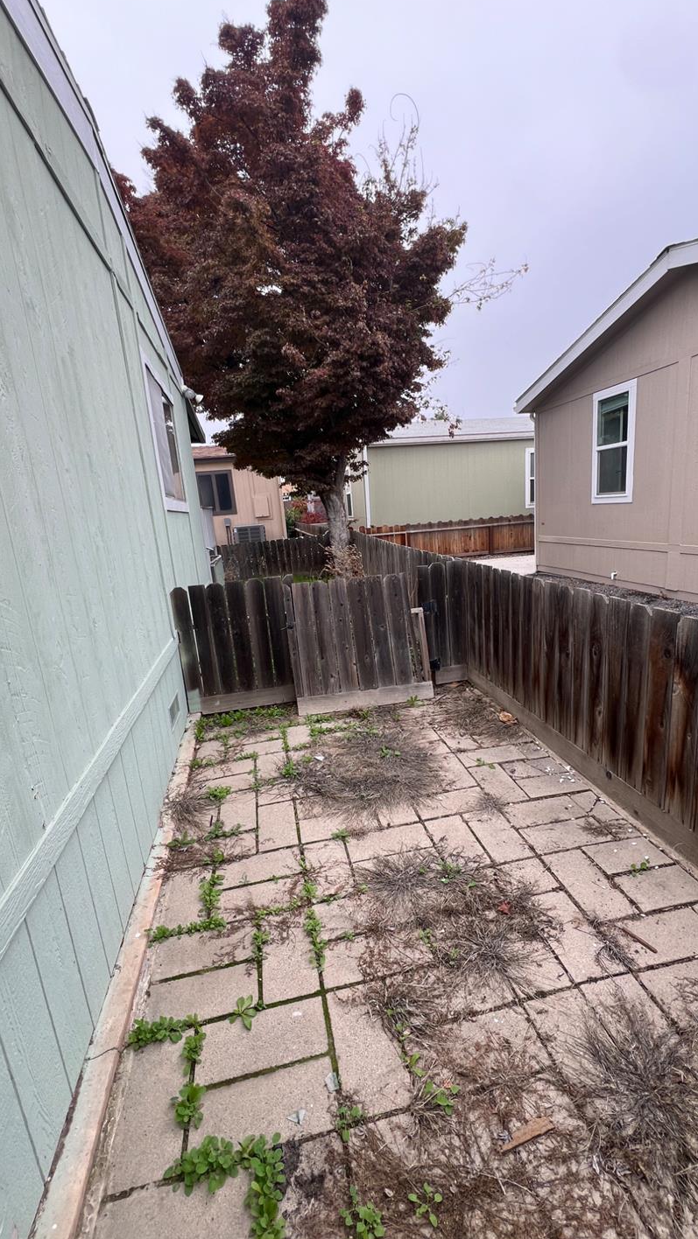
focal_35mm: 15
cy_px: 629
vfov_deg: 103.0
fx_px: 493
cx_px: 366
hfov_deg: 70.5
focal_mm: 1.57
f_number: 1.8
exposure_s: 1/99
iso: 32
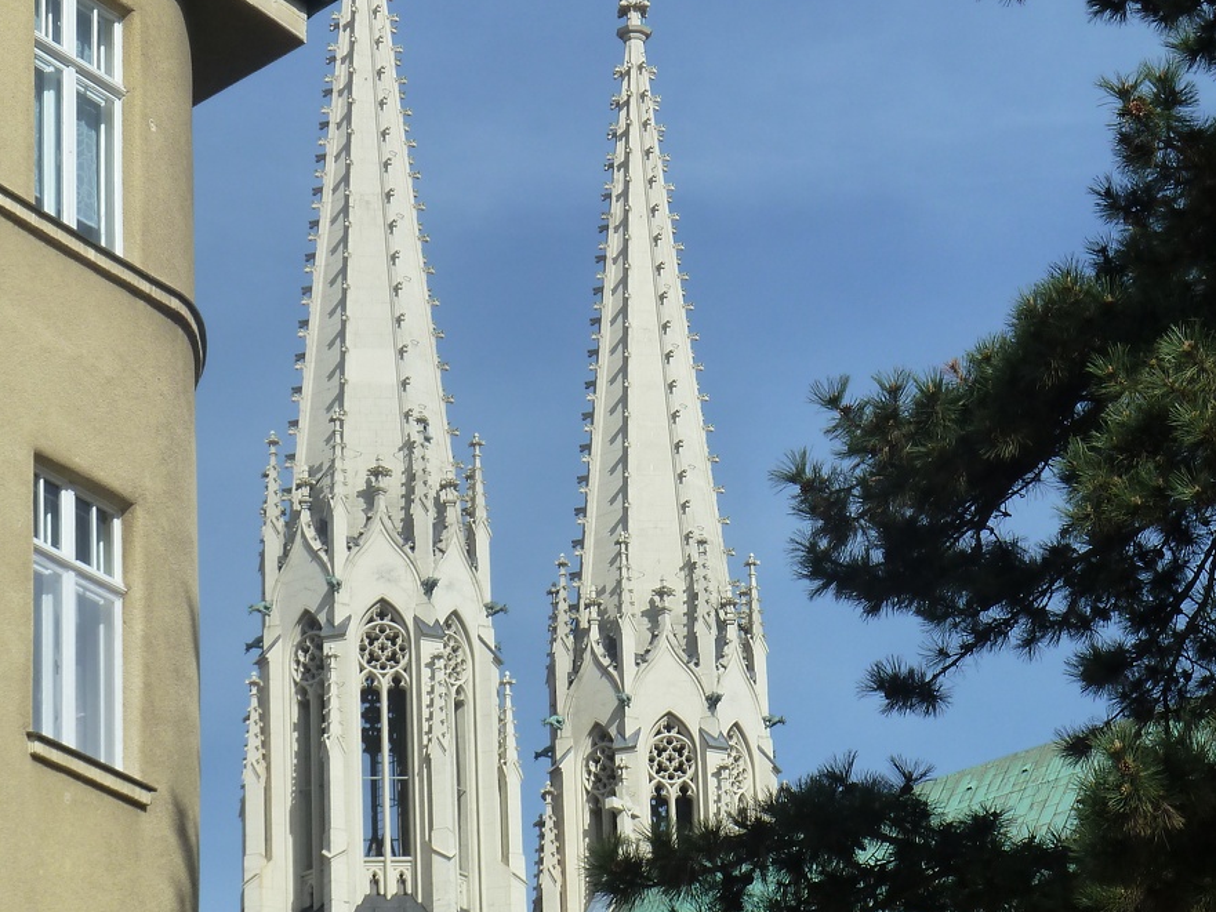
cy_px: 473
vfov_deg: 12.5
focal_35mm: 119
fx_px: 4181
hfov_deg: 16.5
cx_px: 650
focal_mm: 17
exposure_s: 1/500
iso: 125
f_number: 5.6
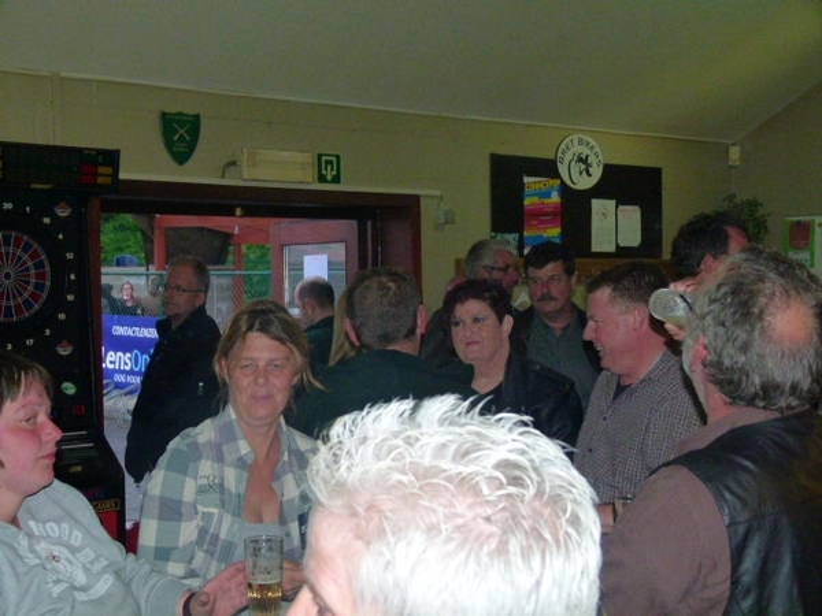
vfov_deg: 27.0
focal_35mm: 54
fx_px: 1282
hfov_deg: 35.5
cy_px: 308
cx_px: 411
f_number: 3.2
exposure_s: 1/25
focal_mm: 9.7
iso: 400
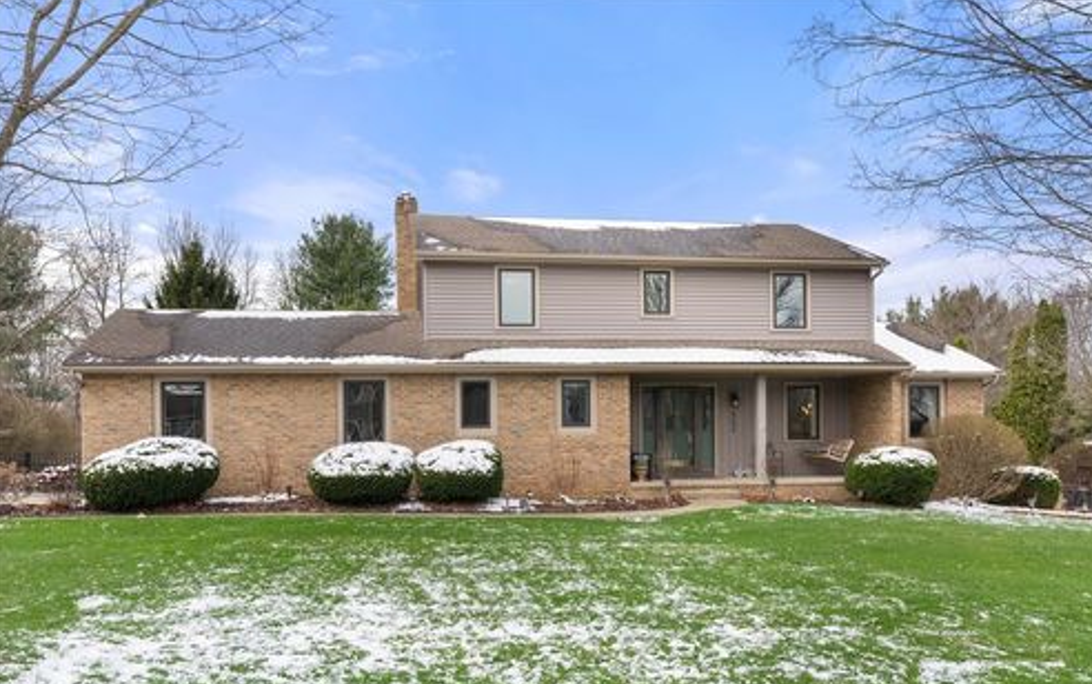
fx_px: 893
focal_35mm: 30
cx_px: 550
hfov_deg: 62.9
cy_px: 361
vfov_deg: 41.9
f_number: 8
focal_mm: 29
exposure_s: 1/250
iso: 200
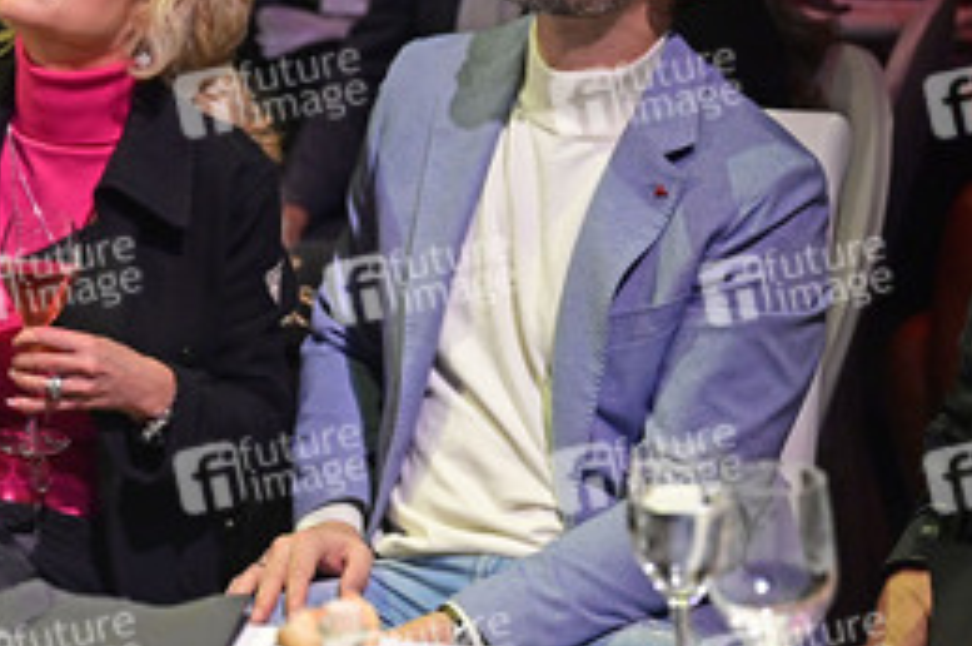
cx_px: 321
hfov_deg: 16.8
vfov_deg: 11.2
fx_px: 3290
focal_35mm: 122
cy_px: 188
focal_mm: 70
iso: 4000
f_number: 3.2
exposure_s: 1/640
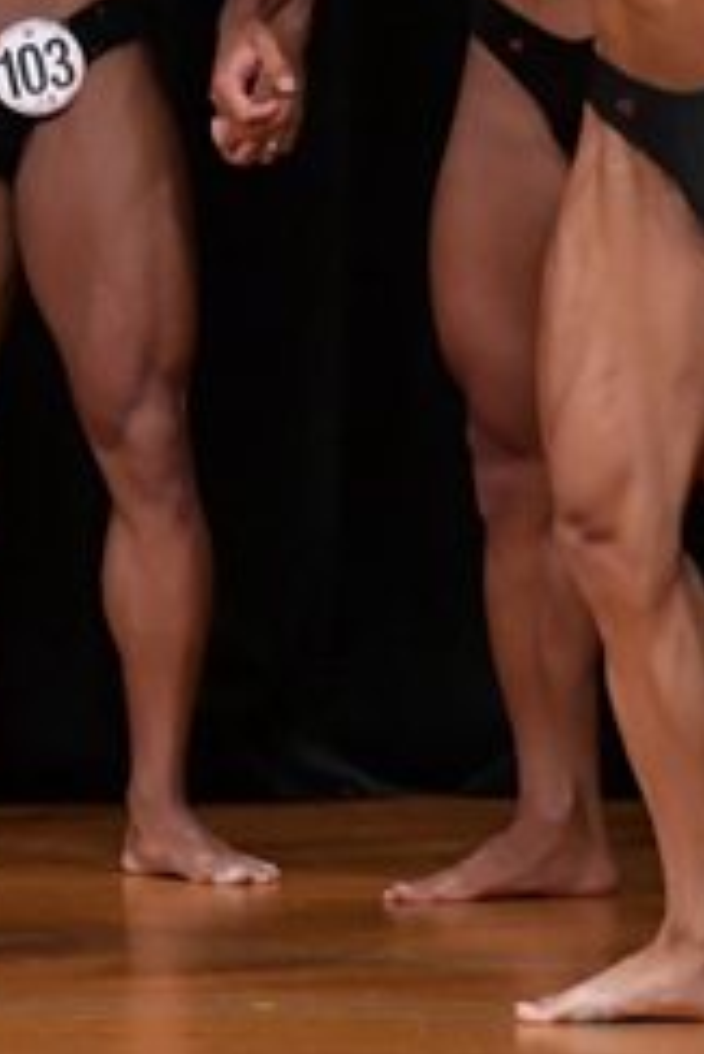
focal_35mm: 857
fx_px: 25101
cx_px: -326
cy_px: 212
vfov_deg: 2.4
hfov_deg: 1.6
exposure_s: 1/400
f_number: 5.6
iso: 5000
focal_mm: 180
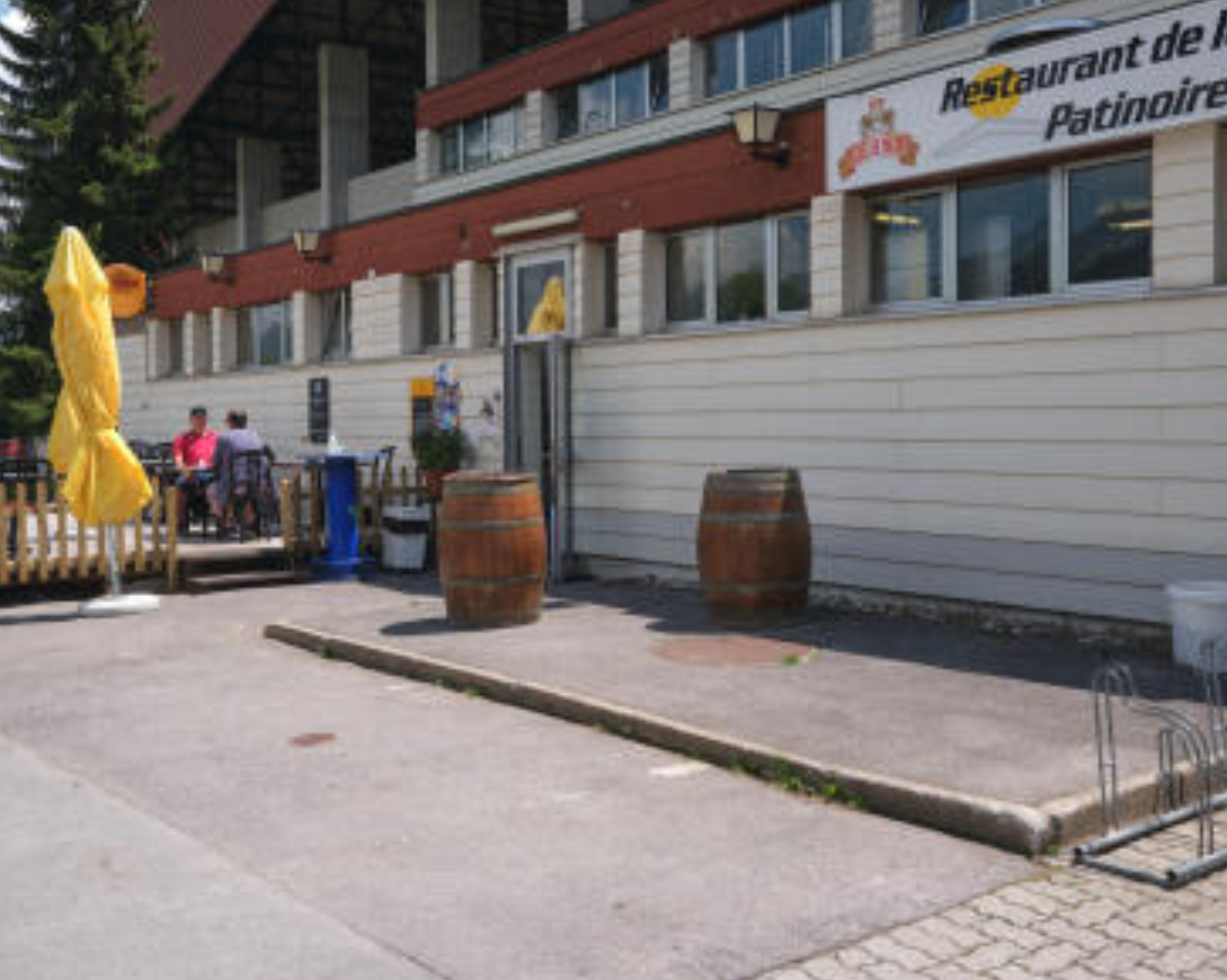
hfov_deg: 49.1
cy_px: 461
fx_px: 1343
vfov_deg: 40.1
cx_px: 575
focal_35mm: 37
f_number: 9
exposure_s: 1/210
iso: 160
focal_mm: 17.4
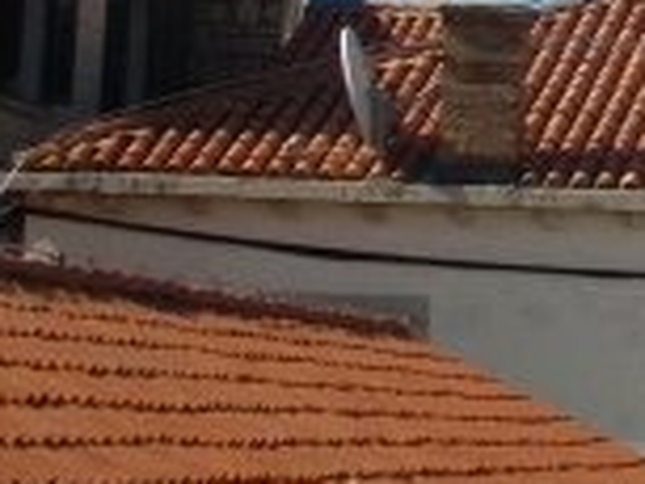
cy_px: -488
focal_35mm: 199
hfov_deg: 9.2
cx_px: 1408
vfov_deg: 7.2
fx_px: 3711
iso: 100
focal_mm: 6.66
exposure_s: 1/320
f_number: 8.9
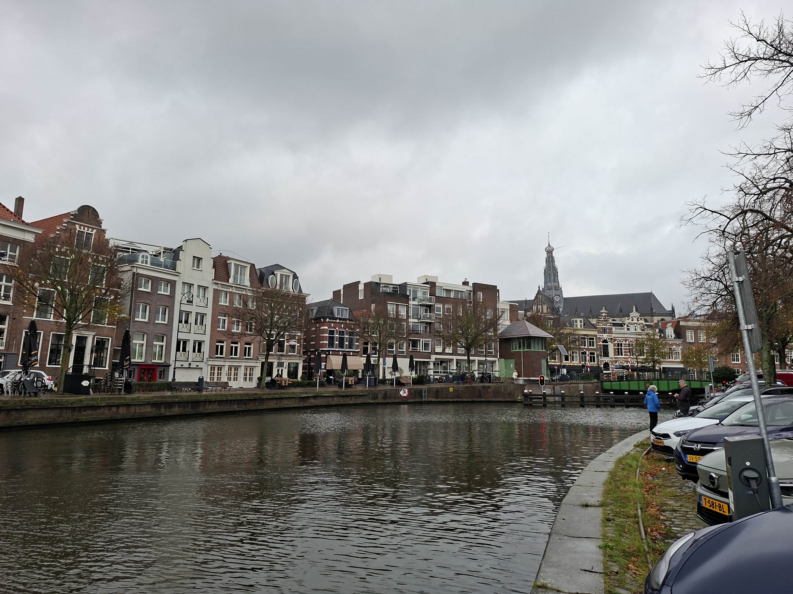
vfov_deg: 58.9
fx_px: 527
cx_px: 396
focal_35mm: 23
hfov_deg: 73.9
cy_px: 297
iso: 50
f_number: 1.8
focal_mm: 5.5
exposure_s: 1/291
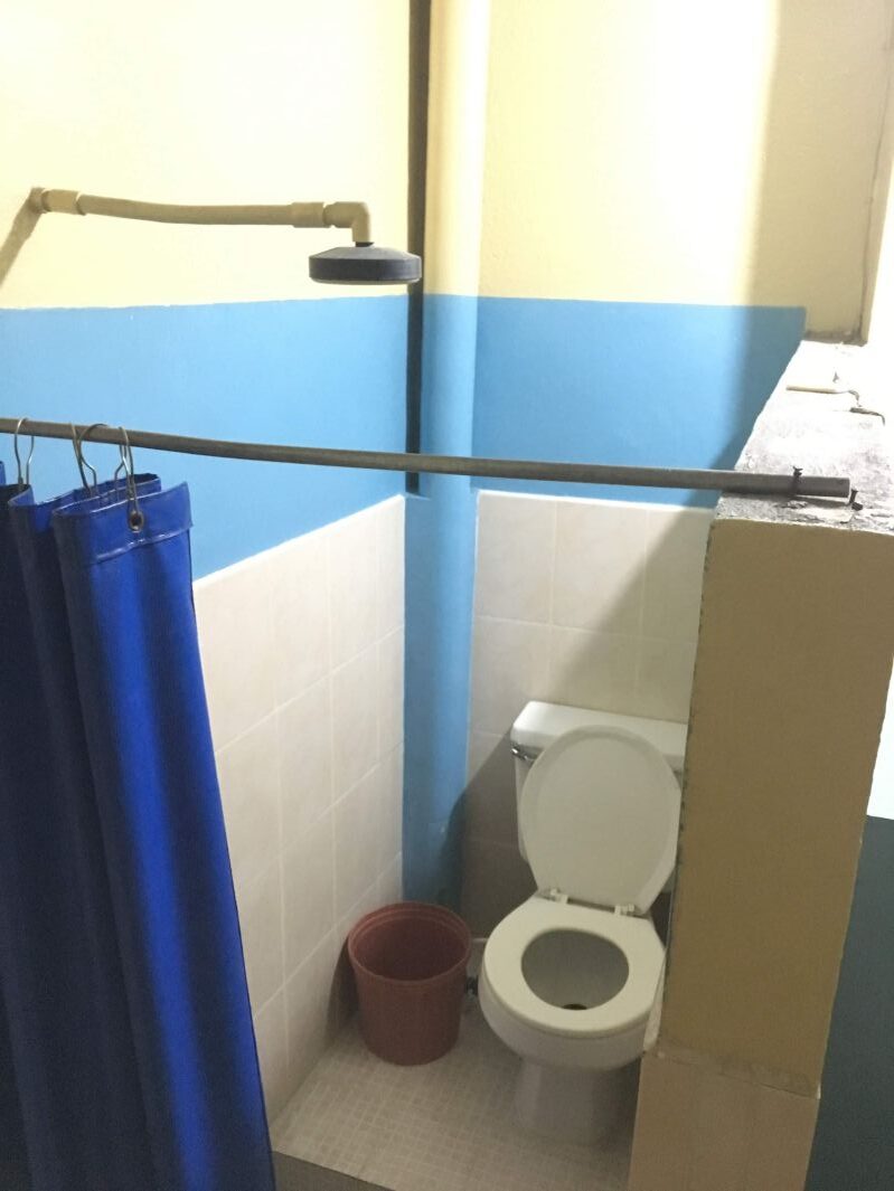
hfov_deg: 48.2
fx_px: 998
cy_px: 596
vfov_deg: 61.7
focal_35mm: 29
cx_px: 447
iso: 800
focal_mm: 4.15
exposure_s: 1/15
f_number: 2.2
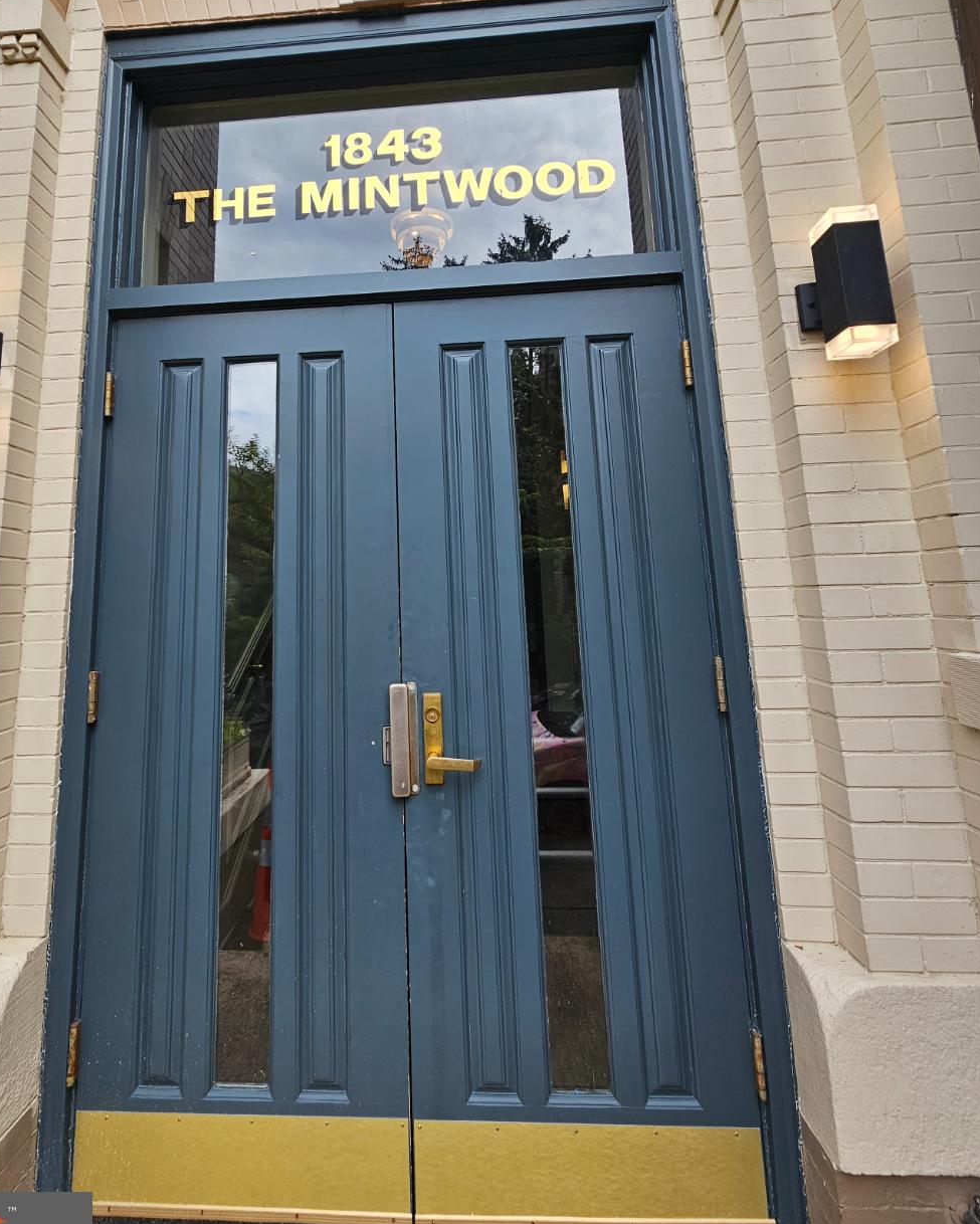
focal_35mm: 16
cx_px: 420
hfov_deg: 79.9
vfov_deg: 92.1
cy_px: 502
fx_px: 580
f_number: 2.2
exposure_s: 1/467
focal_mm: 2.2
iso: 50
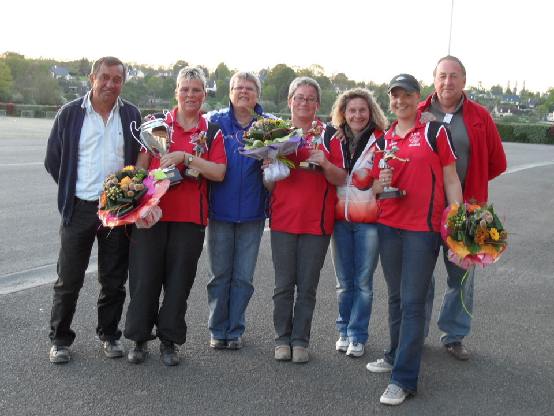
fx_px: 640
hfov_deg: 46.8
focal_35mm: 40
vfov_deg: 36.0
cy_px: 208
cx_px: 277
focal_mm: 6.5
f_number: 3.6
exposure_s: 1/45
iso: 200
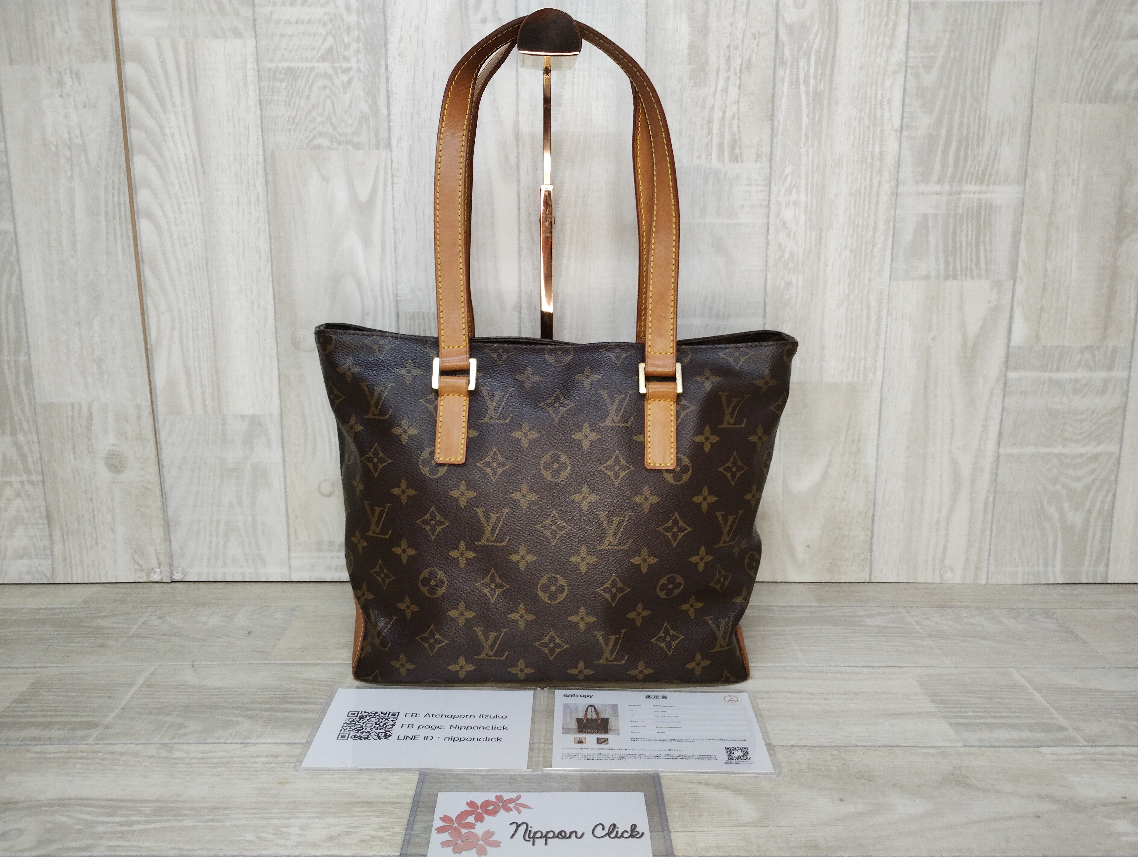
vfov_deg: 49.9
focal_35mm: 28
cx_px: 569
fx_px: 922
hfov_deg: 63.4
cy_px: 428
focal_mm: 4.27
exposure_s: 1/50
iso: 688
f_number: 1.8
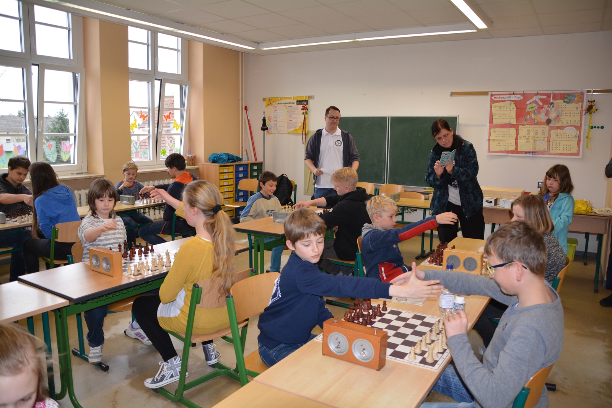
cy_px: 204
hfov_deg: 67.4
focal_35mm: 27
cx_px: 306
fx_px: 459
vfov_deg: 47.9
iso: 400
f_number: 3.5
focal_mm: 18
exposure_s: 1/125
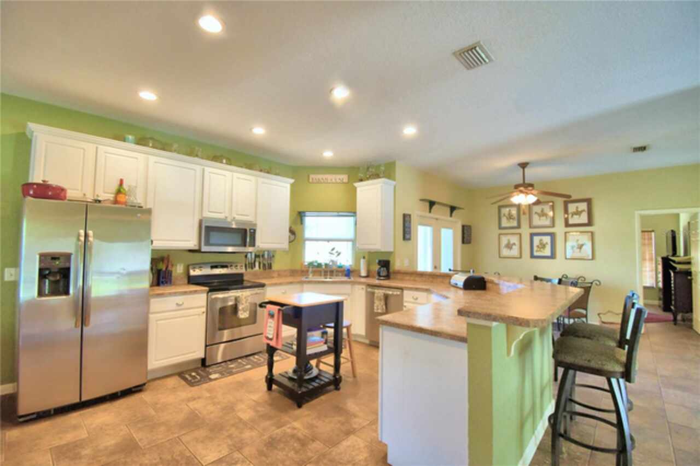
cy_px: 233
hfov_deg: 100.4
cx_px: 350
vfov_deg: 77.3
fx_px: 292
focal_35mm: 15
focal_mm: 10
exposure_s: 1/30
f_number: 4.5
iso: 450
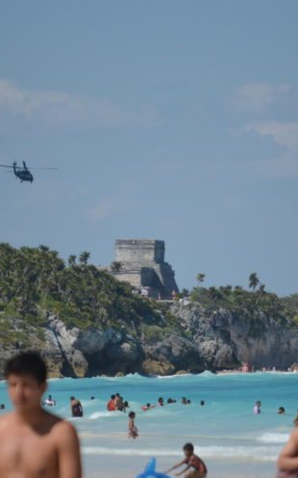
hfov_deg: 2.8
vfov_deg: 4.5
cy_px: 239
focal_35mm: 463
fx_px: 6020
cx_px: 171
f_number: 5.6
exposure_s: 1/2500
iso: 320
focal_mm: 200
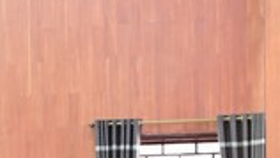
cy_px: 341
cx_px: -82
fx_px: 1404
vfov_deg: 6.2
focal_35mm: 189
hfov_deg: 11.1
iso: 4000
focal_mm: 44
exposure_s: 1/80
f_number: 4.5
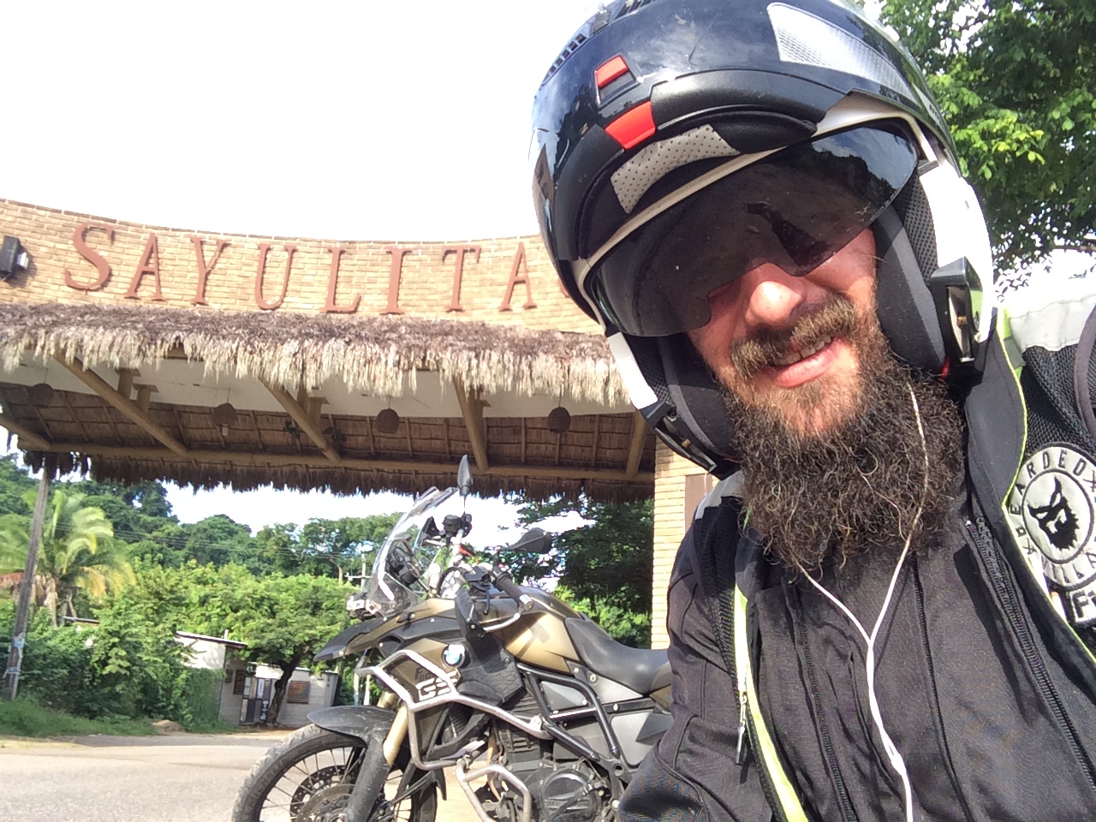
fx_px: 982
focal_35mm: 31
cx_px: 548
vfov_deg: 45.4
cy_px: 411
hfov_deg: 58.4
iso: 50
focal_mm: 2.15
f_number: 2.4
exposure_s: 1/227
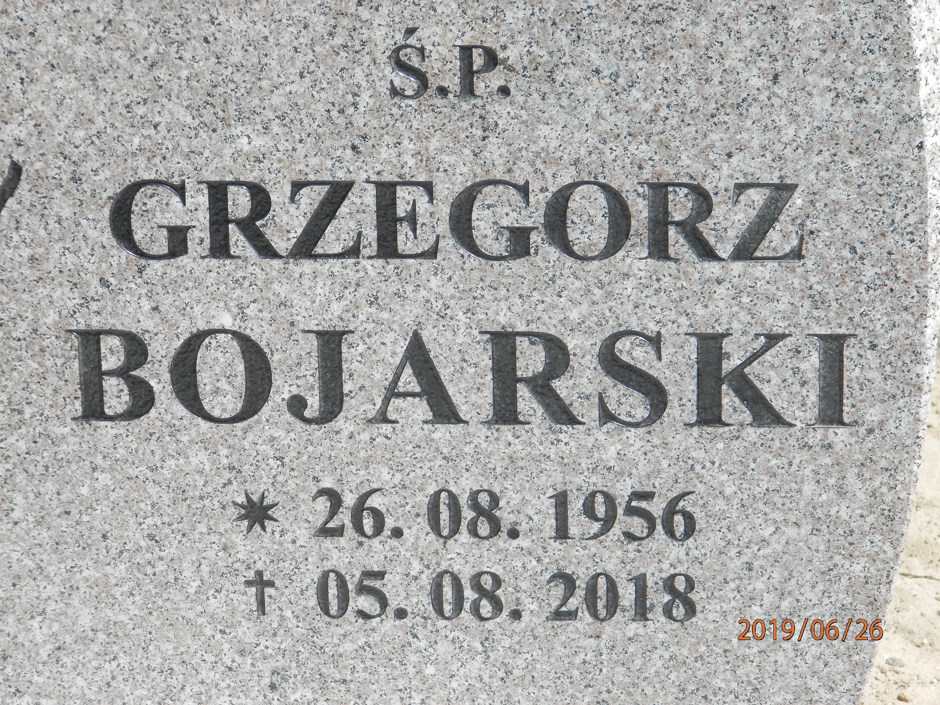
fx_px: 3584
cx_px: 470
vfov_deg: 11.2
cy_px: 352
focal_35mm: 132
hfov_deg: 14.9
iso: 80
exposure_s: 1/250
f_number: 4.7
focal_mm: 23.6
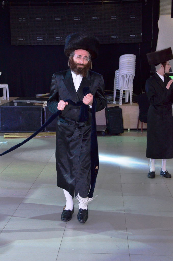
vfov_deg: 33.5
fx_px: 435
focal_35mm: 60
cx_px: 86
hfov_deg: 22.5
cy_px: 130
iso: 1250
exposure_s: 1/200
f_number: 5
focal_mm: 40
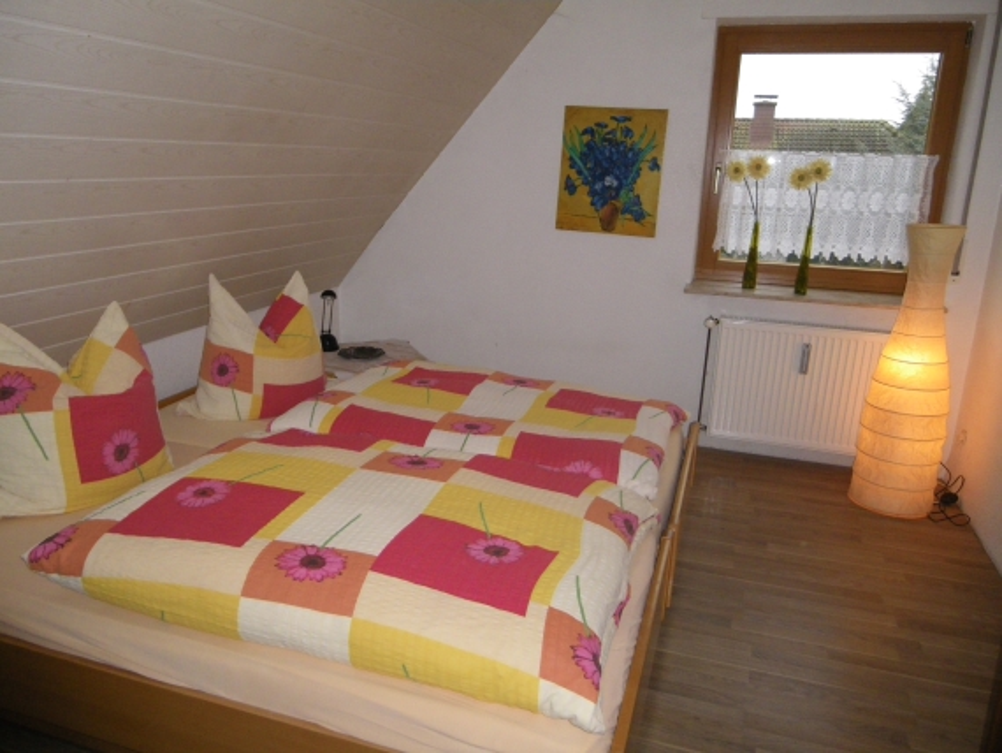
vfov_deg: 49.8
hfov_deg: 63.4
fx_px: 811
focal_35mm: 28
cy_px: 376
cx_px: 501
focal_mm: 4.9
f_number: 2.6
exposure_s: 1/60
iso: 400
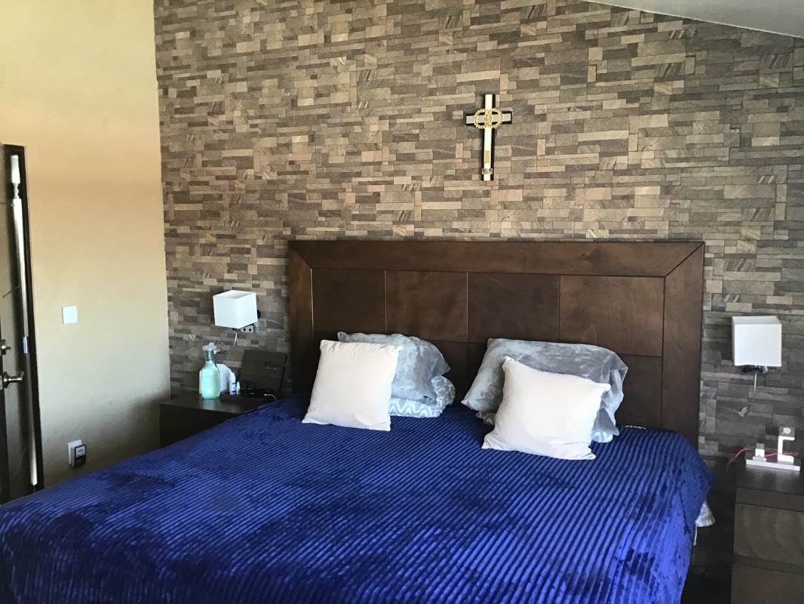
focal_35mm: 31
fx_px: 720
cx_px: 402
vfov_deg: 45.5
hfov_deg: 58.3
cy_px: 302
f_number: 2.4
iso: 100
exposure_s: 1/30
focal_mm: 3.3
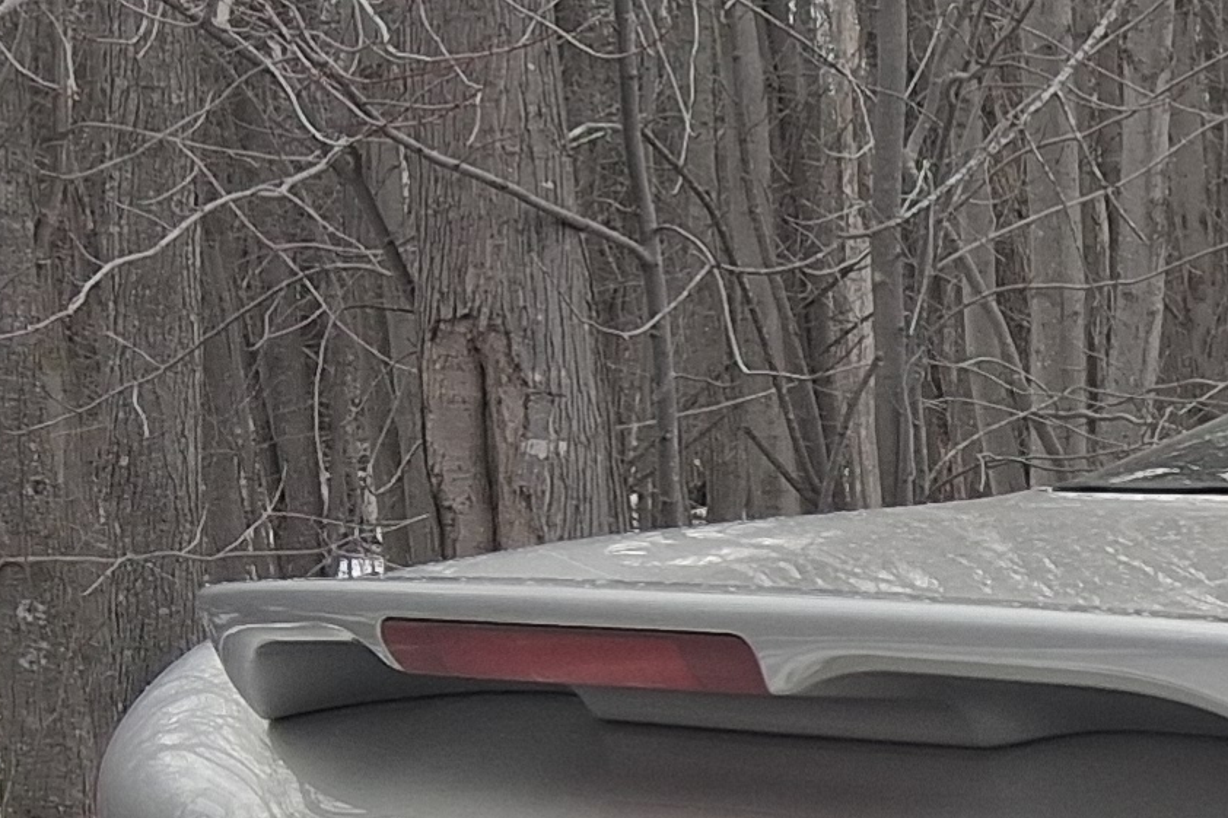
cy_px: 1238
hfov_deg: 13.4
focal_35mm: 131
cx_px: 2469
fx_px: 4467
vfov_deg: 10.1
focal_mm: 3.98
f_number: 1.8
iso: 25
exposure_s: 1/122
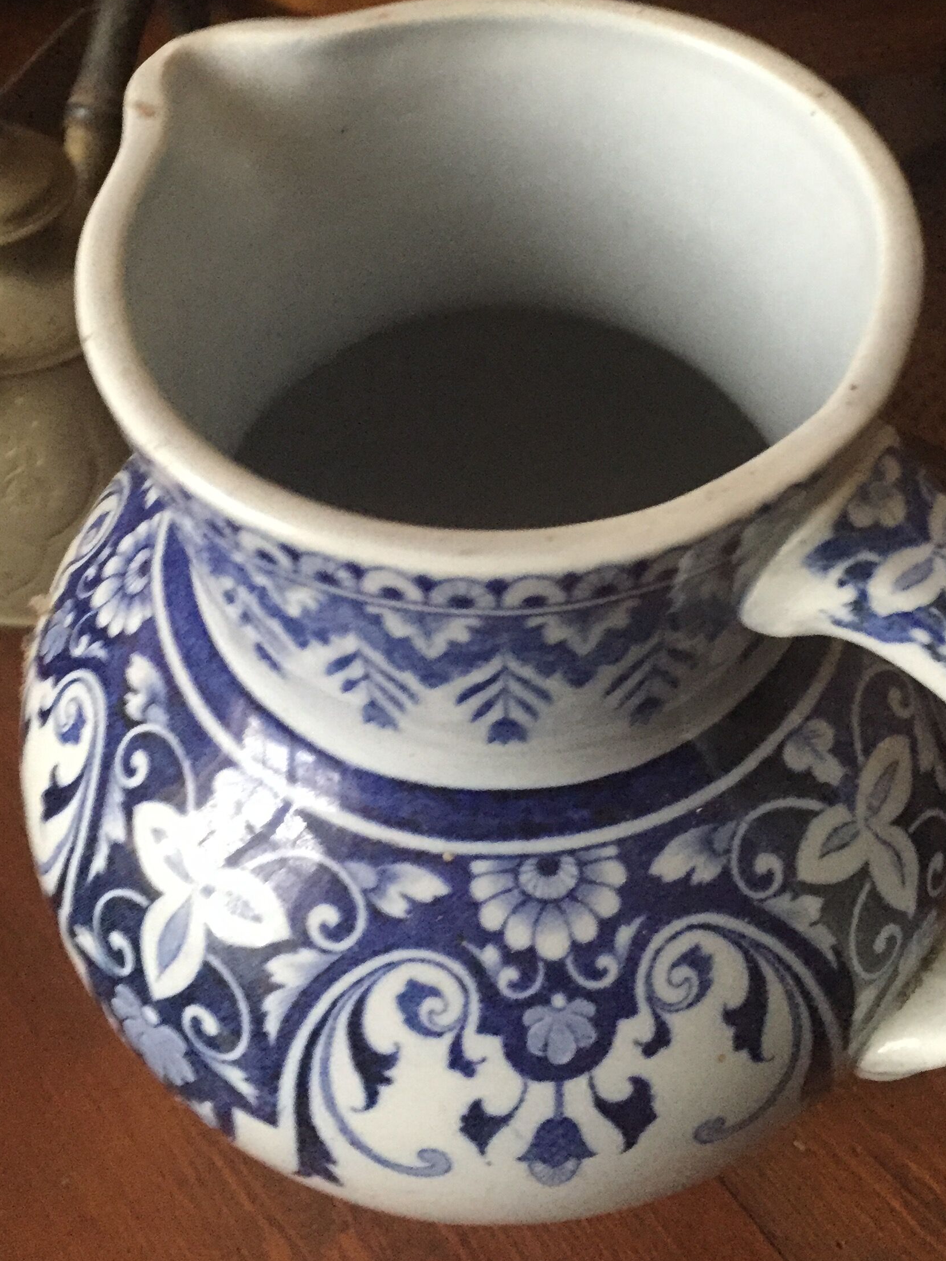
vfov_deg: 43.4
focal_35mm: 43
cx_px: 562
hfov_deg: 33.5
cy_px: 459
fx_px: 1567
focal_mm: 4.15
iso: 250
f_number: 2.2
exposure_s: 1/25
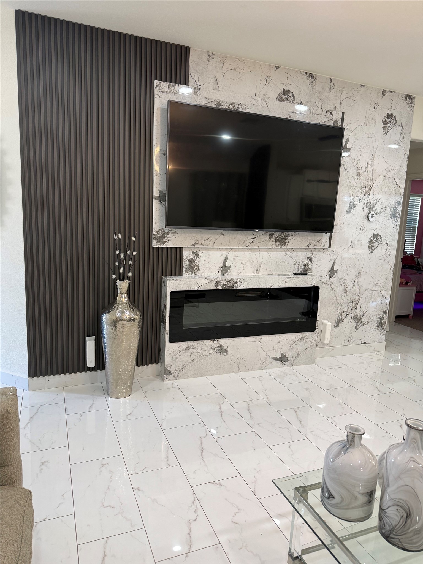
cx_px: 212
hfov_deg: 56.8
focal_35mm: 24
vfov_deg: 71.6
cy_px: 282
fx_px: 391
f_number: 1.78
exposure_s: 1/120
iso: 160
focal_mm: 6.76
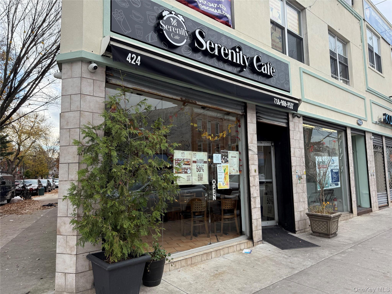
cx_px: 196
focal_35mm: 24
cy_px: 147
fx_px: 272
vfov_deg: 56.8
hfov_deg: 71.6
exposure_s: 1/1192
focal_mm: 6.76
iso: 100
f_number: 1.78
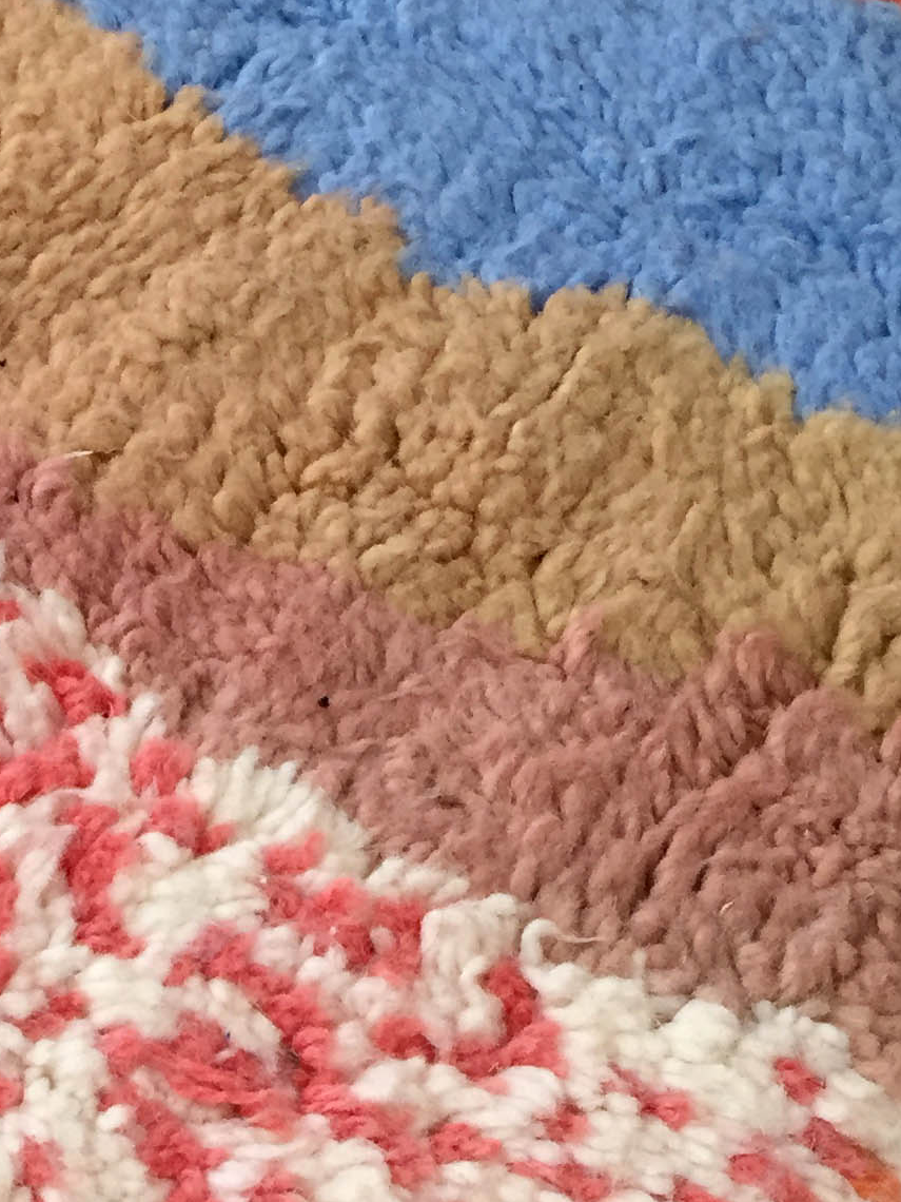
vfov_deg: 22.8
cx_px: 43
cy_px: 1153
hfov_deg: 17.4
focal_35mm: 83
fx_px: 2880
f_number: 2.2
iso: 64
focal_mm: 4.15
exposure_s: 1/33
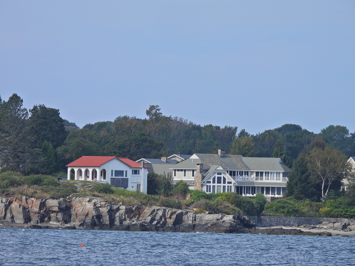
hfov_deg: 4.4
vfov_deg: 3.3
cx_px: 177
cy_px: 133
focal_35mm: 451
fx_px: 4626
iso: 100
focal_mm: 80.3
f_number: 5
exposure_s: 1/800
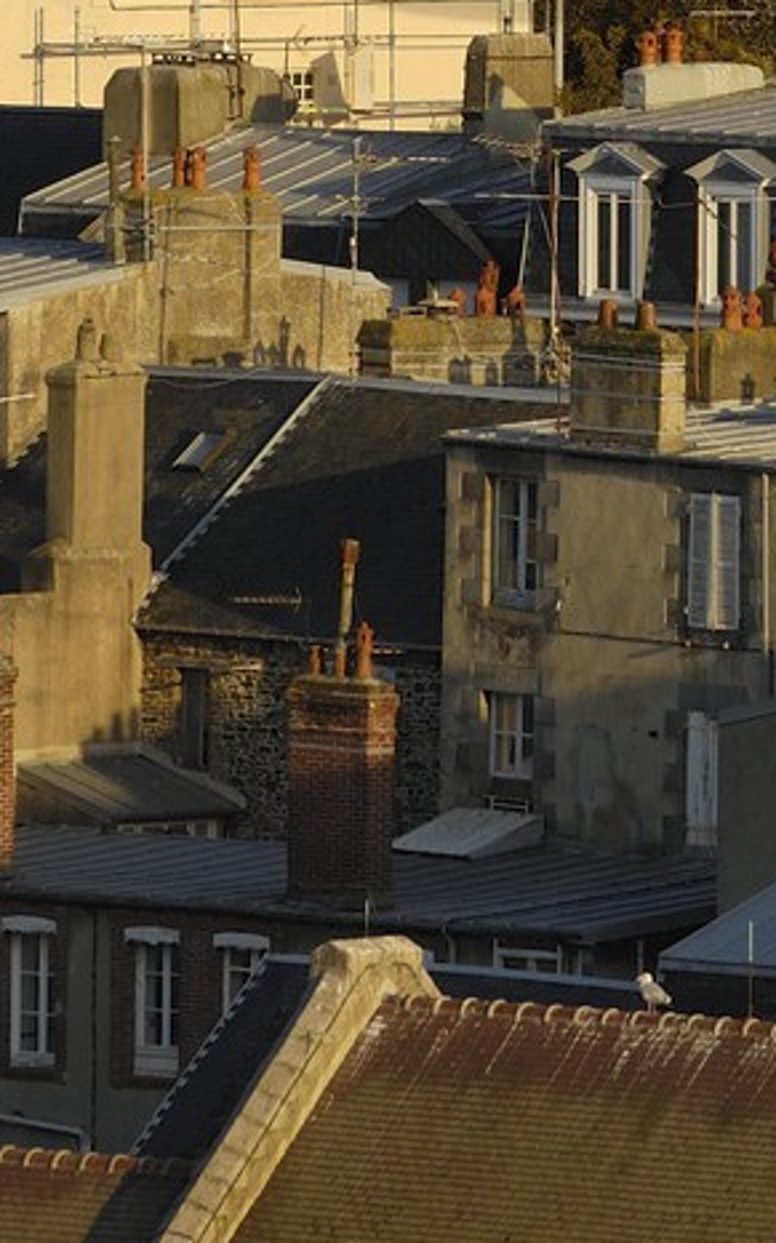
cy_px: -808
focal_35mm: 813
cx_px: 544
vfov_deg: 2.6
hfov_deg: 1.6
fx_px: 27518
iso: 100
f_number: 5.3
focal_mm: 155
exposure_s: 1/400
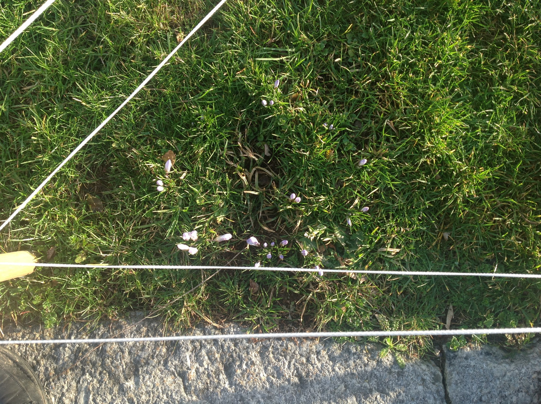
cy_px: 202
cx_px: 270
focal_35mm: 35
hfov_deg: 52.7
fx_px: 546
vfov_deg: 40.6
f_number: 2.4
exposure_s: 1/162
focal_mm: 4.28
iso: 50
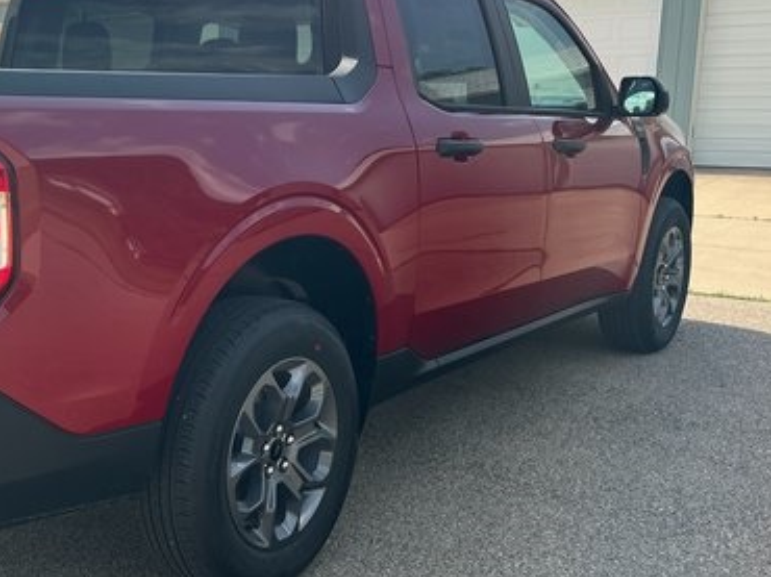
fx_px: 1002
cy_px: 283
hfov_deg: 40.5
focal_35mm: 45
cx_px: 163
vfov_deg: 32.1
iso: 50
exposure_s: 1/782
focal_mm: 5.1
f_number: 1.6
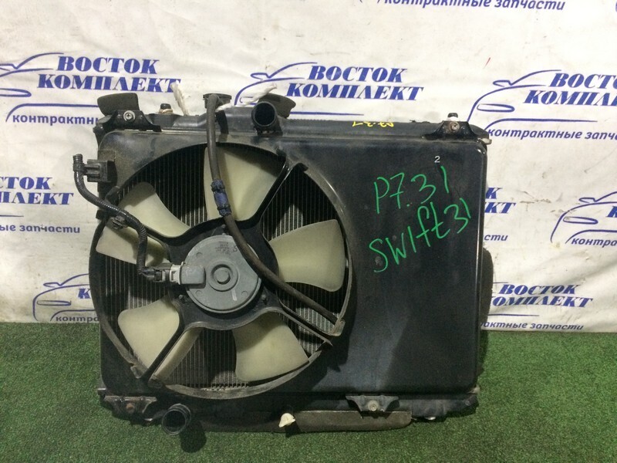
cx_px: 308
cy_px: 232
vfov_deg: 48.2
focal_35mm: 29
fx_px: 517
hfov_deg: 61.7
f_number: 2.2
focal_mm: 4.15
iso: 320
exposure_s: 1/17
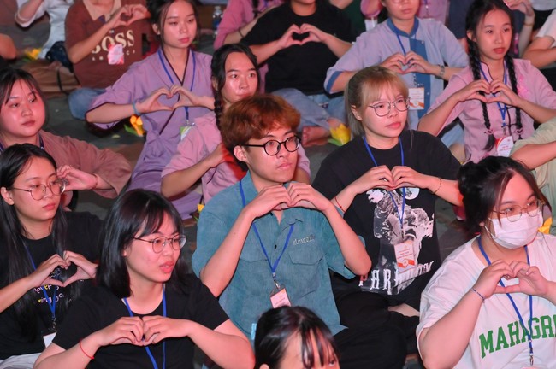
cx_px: 278
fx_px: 1851
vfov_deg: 11.4
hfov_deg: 17.1
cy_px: 184
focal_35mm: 120
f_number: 6.3
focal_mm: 120
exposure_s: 1/50
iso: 3200
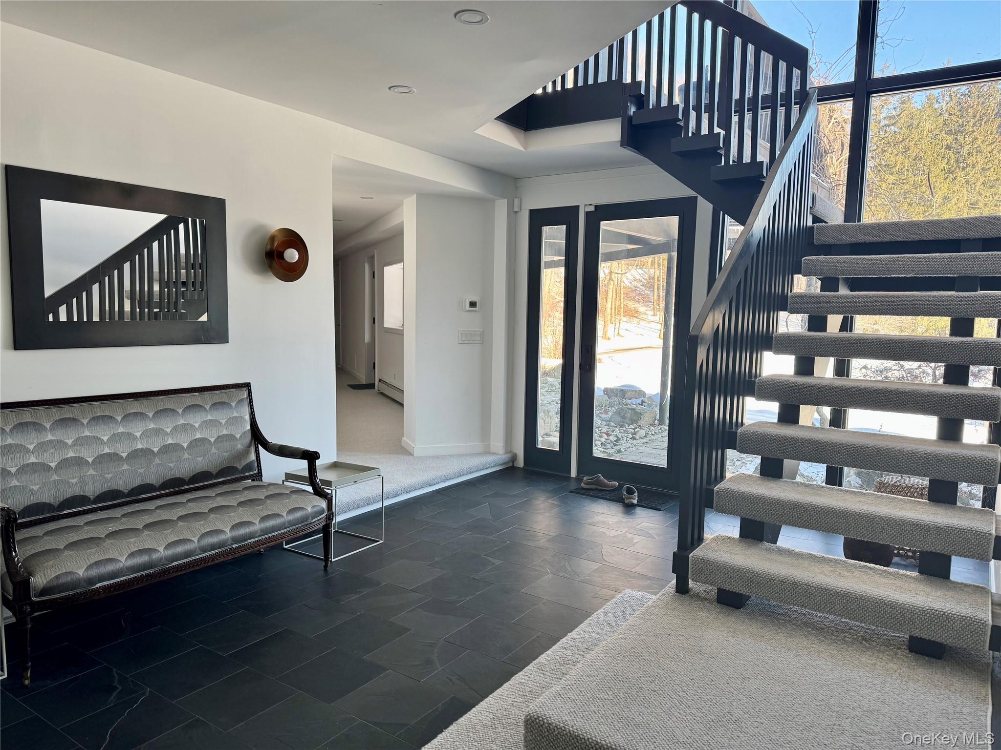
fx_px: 694
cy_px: 375
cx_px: 500
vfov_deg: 56.8
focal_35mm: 24
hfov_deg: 71.6
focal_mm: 6.76
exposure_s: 1/134
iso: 100
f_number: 1.78
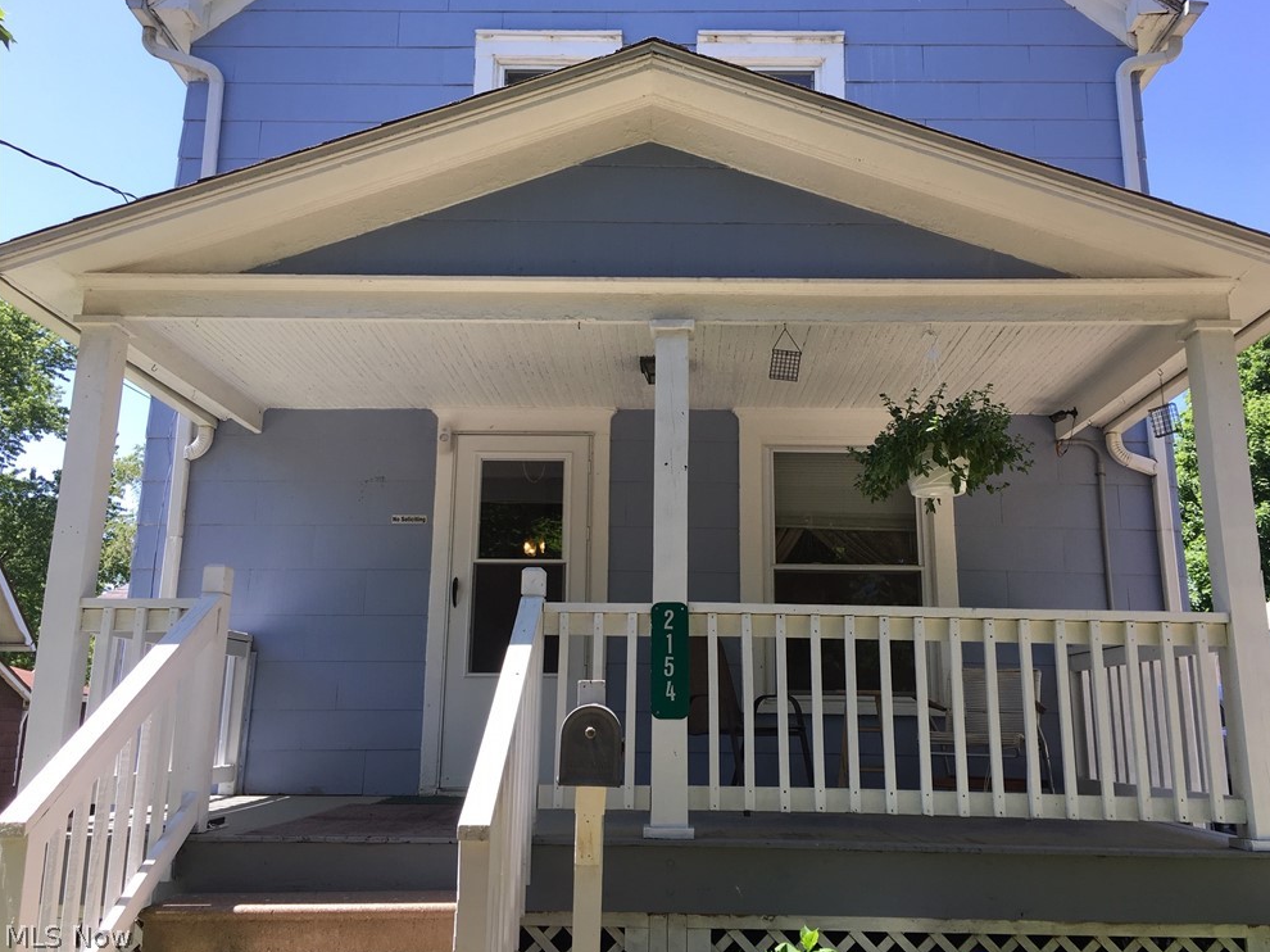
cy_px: 464
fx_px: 1100
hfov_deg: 60.0
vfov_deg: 46.8
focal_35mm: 30
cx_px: 654
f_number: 2.2
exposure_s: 1/416
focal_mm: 4.15
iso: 25
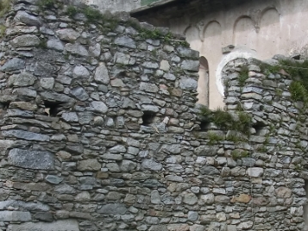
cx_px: 206
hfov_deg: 22.7
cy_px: 148
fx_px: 765
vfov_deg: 17.1
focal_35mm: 86
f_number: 3.5
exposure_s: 1/640
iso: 80
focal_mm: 5.25
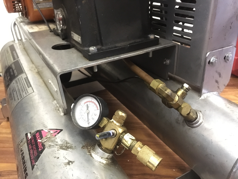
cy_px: 90
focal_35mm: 29
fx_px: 199
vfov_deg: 48.2
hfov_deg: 61.7
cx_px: 119
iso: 800
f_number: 2.2
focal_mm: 4.15
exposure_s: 1/17
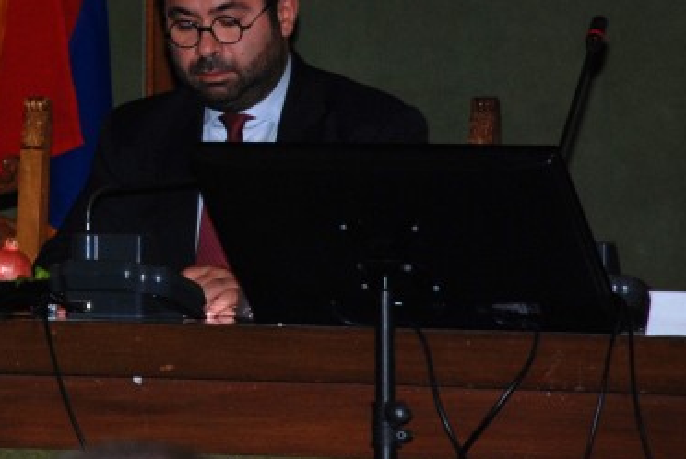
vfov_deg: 3.4
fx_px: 7746
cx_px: 30
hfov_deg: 5.1
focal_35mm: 406
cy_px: 29
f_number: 5.6
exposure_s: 1/60
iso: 500
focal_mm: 135
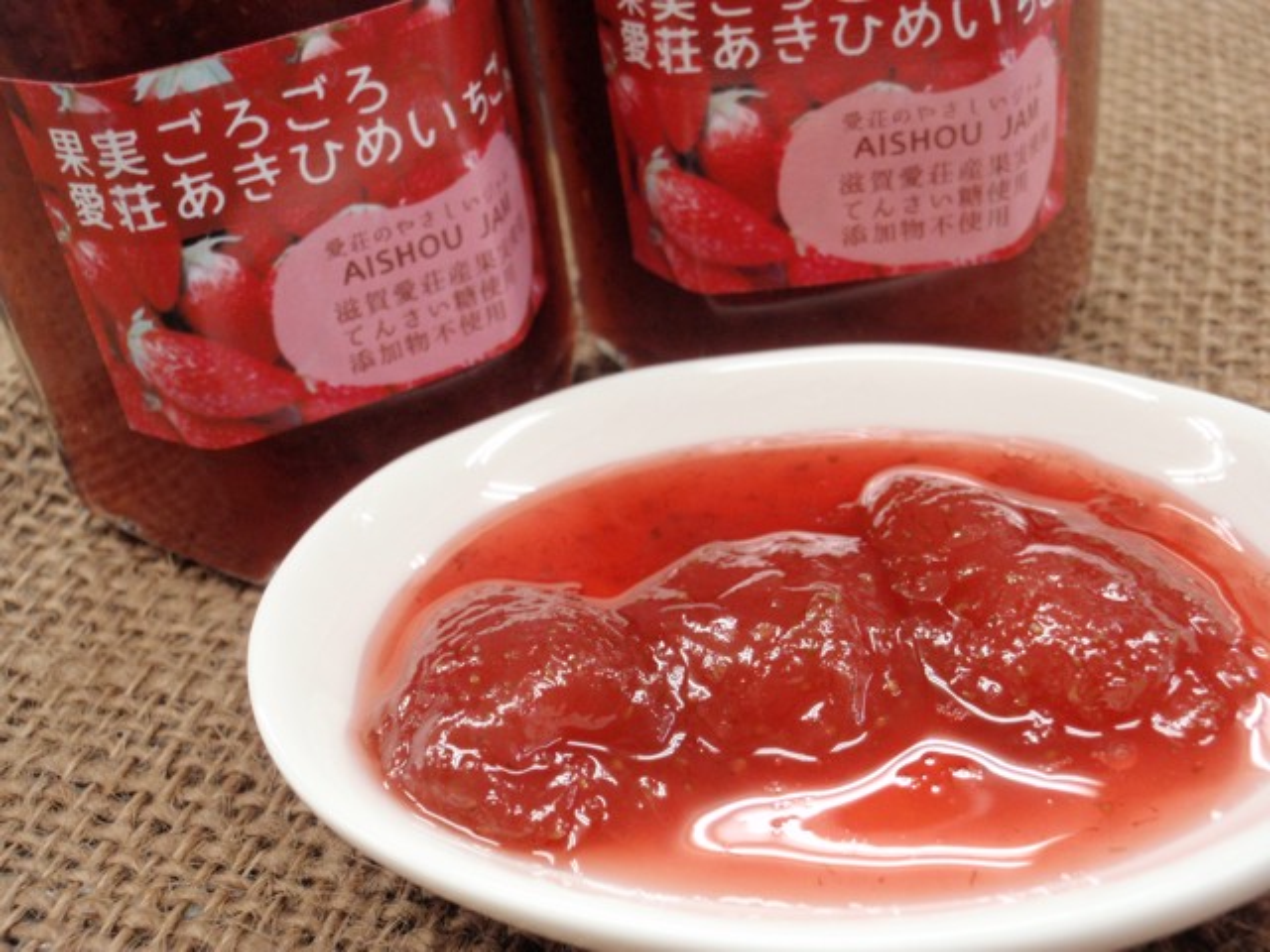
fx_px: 1468
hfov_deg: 46.8
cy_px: 476
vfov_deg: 36.0
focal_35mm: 40
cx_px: 635
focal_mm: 7.25
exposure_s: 1/25
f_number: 3.9
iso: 200
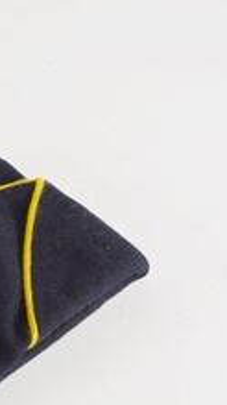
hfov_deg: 8.2
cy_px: 294
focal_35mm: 138
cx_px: -290
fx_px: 1478
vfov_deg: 15.5
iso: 400
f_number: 5.6
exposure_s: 1/125
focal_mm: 32
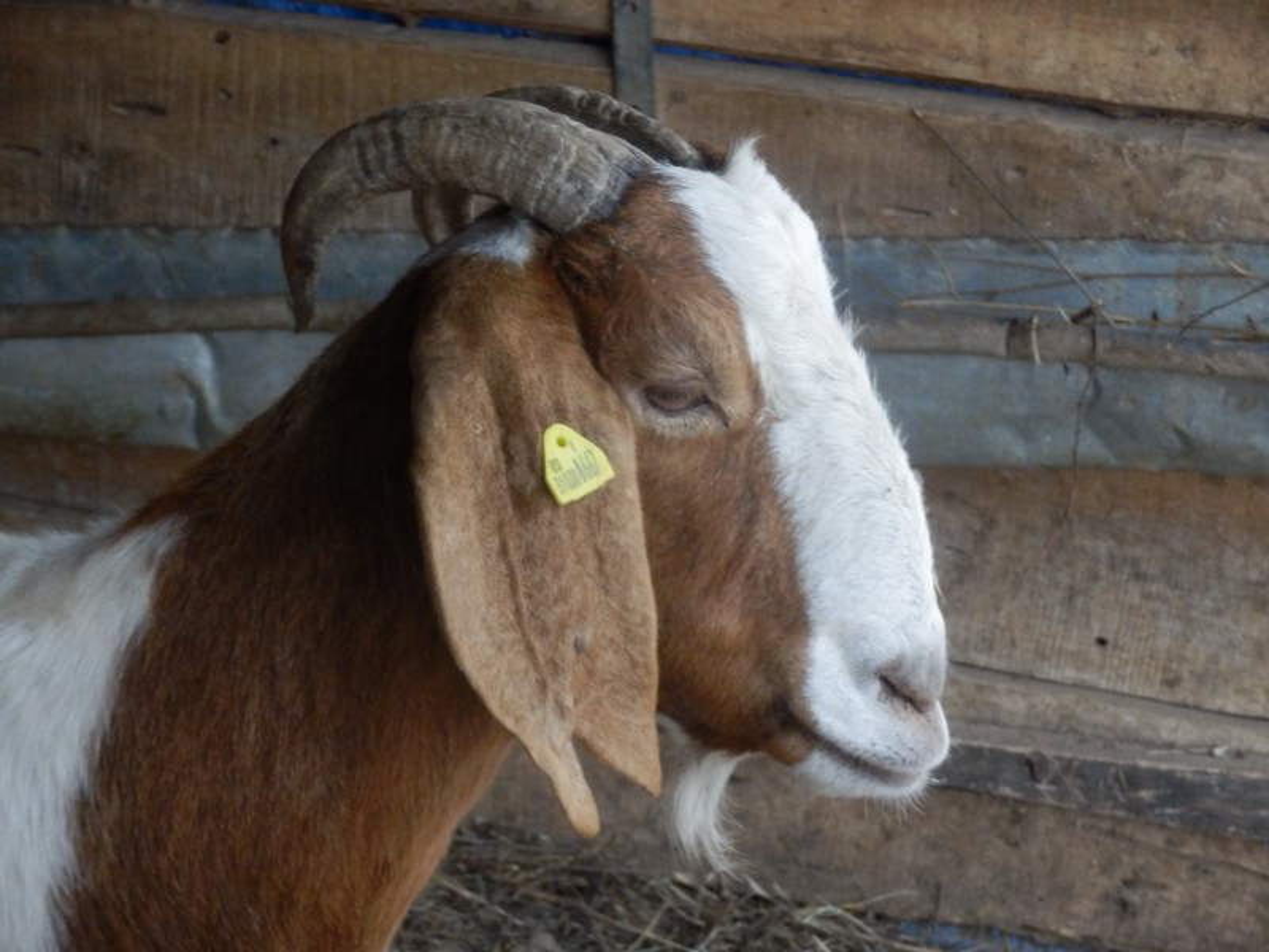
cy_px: 476
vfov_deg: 12.0
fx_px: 4546
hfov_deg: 15.9
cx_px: 634
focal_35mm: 124
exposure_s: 1/60
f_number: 5.7
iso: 800
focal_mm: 21.9
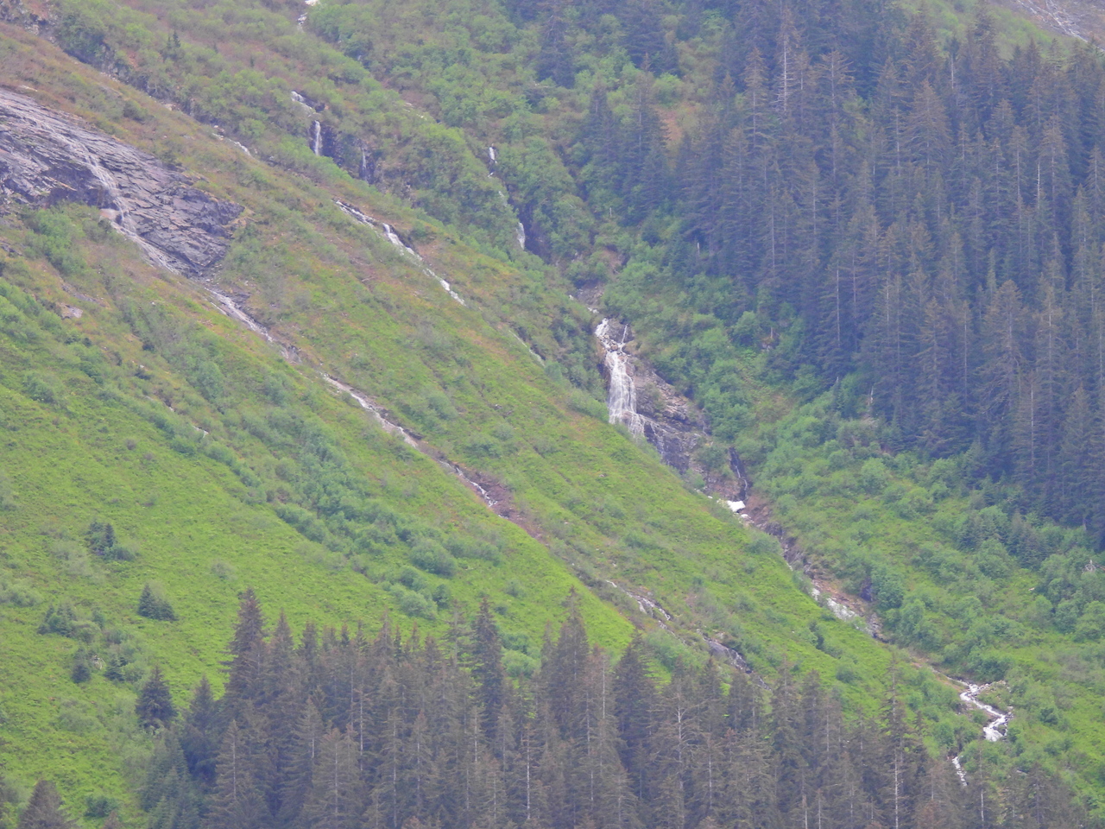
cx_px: 552
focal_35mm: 260
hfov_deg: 7.6
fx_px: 8300
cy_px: 414
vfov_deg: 5.7
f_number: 4.5
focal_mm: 46.4
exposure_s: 1/125
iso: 160
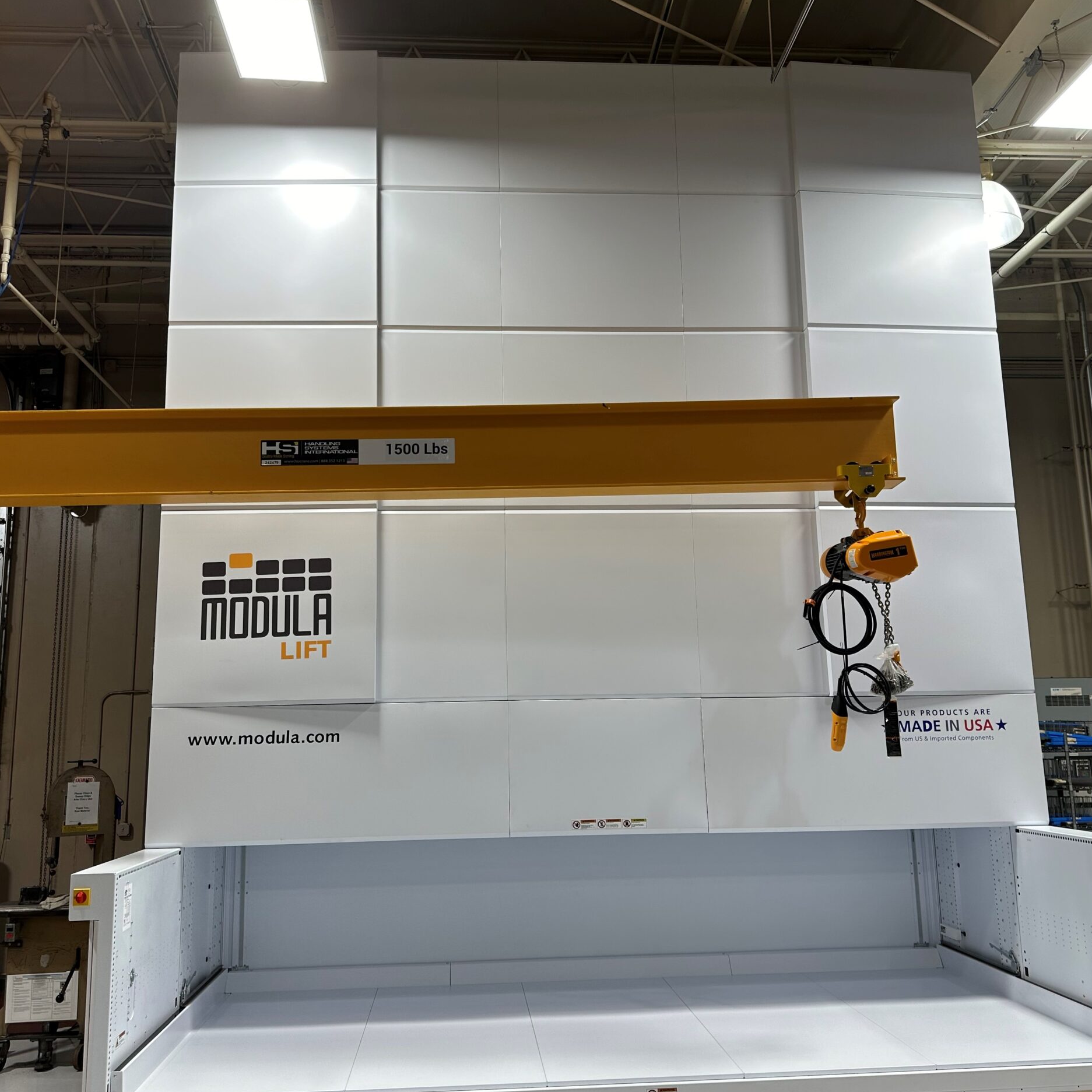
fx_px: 1035
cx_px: 532
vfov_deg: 55.6
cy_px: 549
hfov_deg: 55.6
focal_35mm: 29
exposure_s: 1/120
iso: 64
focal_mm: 6.86
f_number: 1.78
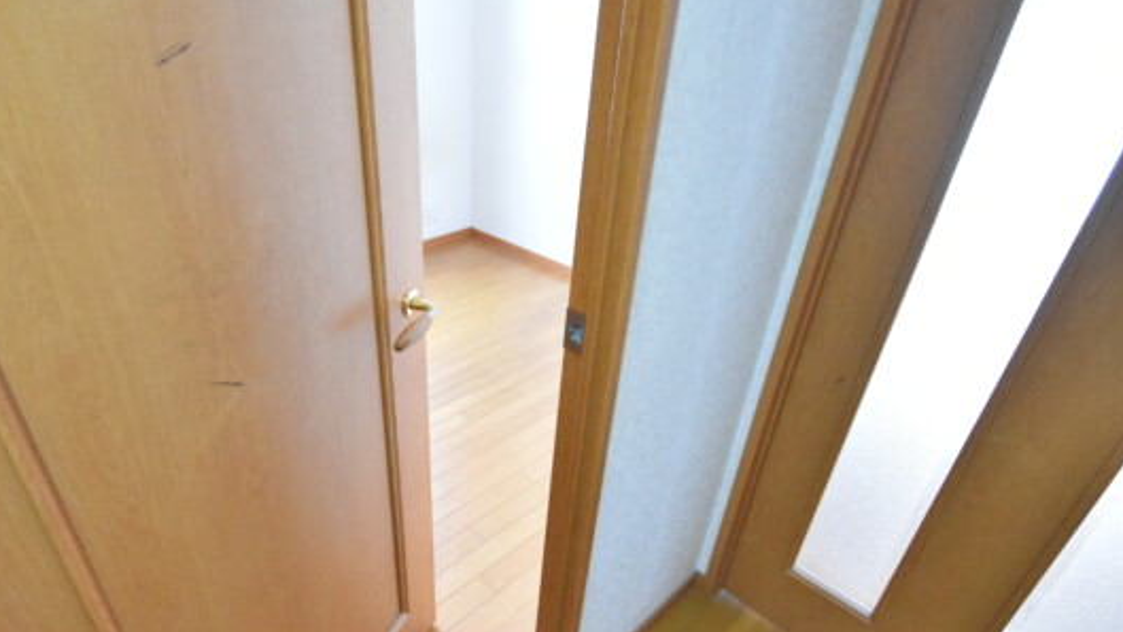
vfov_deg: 58.3
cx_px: 450
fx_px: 566
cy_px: 343
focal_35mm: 19
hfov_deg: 88.4
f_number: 5
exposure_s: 1/100
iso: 6400
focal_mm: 10
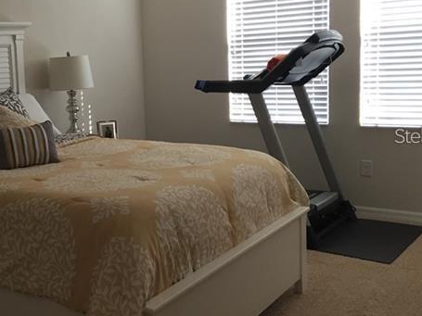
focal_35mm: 51
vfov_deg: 28.5
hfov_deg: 36.7
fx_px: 622
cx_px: 111
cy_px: 135
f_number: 2.2
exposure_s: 1/30
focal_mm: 4.15
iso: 100
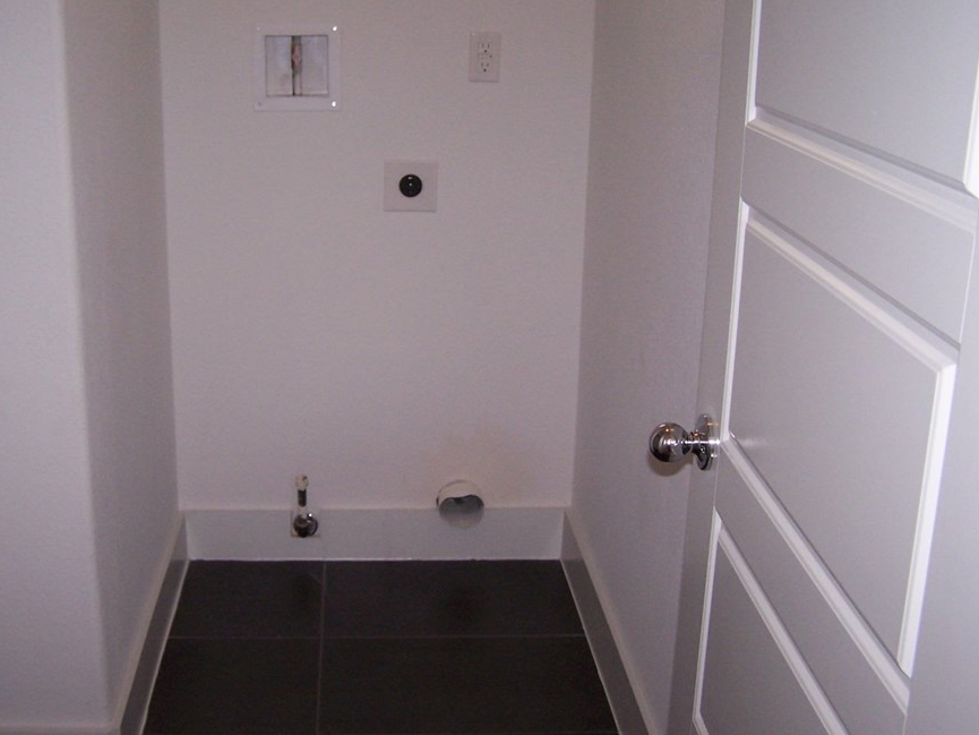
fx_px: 1273
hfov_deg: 41.9
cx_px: 402
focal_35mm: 45
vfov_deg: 32.2
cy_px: 336
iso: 140
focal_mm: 6.3
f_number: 2.8
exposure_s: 1/60
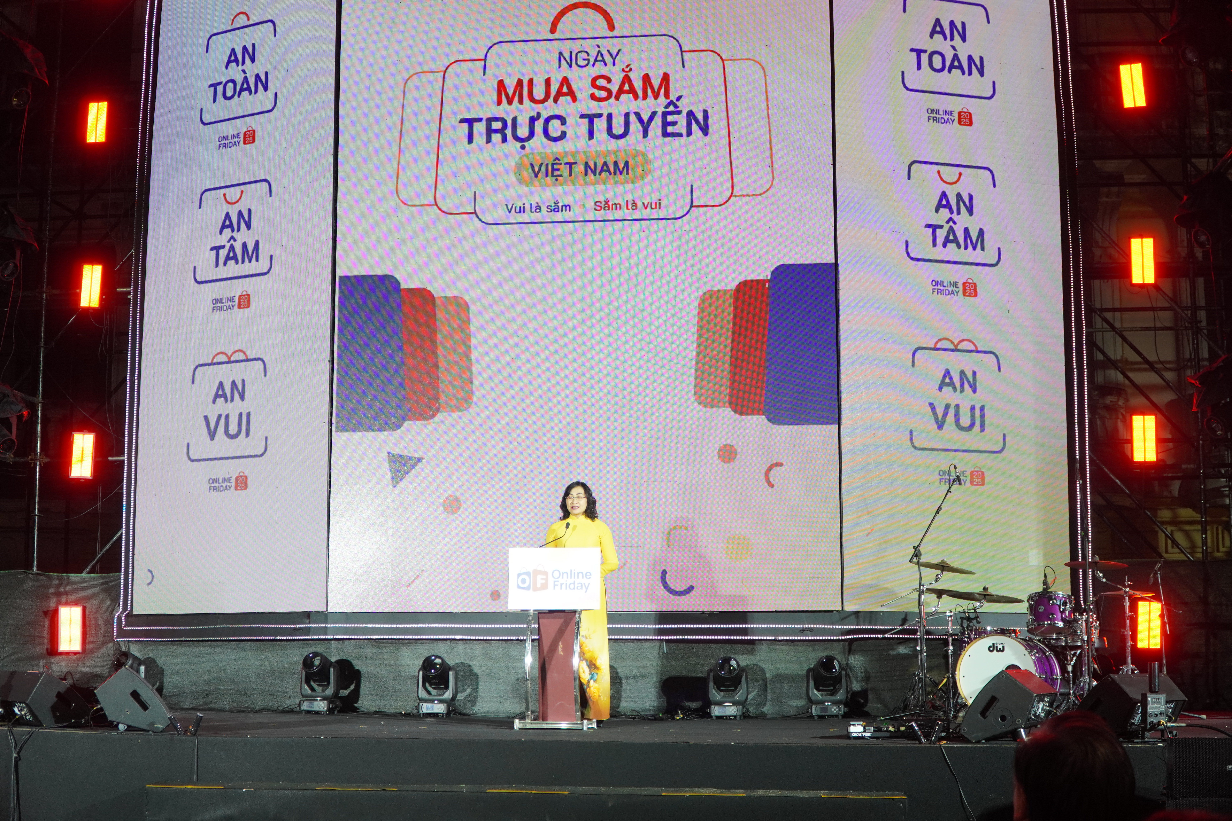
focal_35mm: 44
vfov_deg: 30.8
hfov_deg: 45.0
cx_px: 616
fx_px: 1489
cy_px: 410
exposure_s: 1/160
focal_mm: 29
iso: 640
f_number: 4
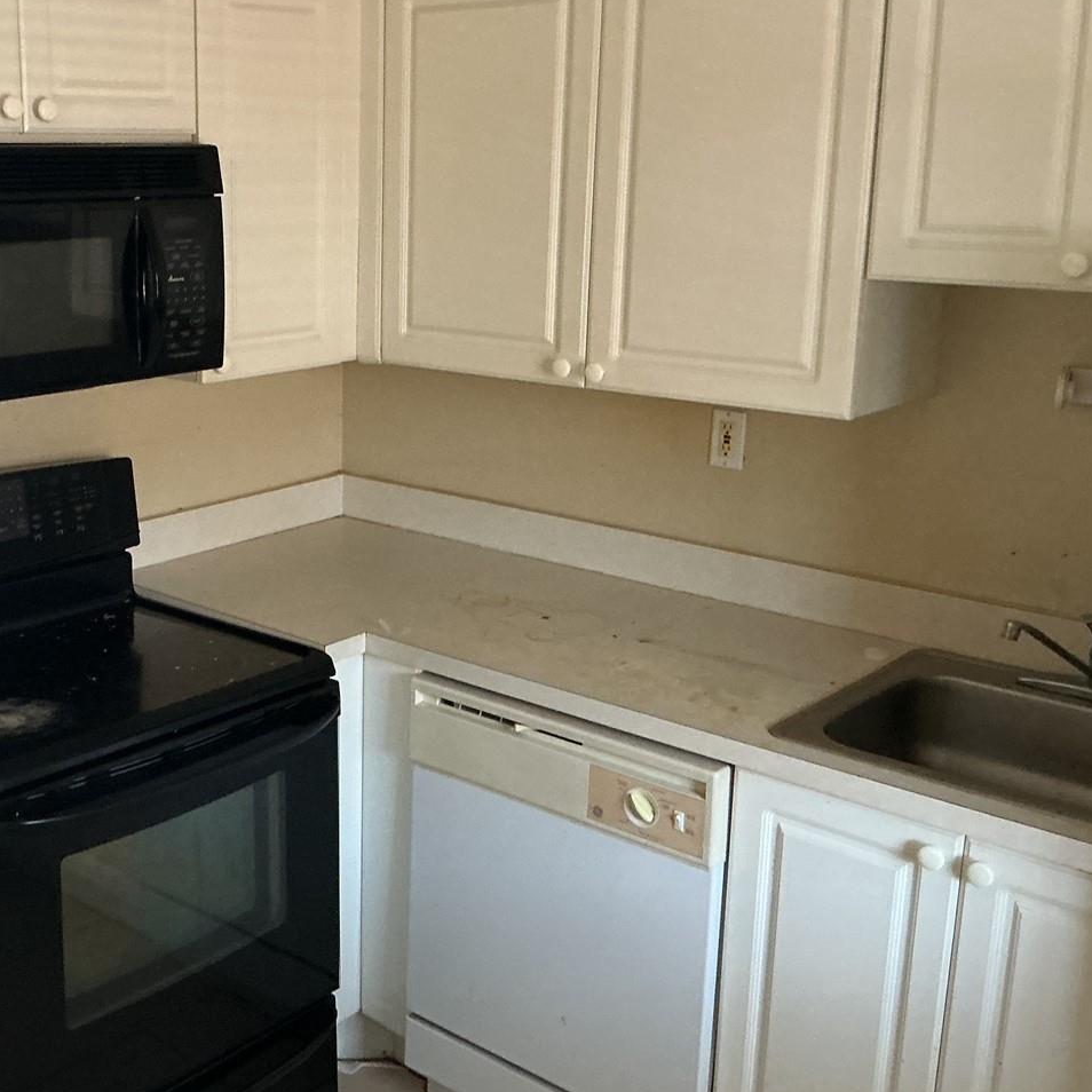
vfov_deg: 39.1
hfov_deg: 38.3
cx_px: 292
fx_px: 1535
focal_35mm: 43
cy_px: 490
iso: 200
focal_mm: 3
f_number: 1.8
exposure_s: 1/60
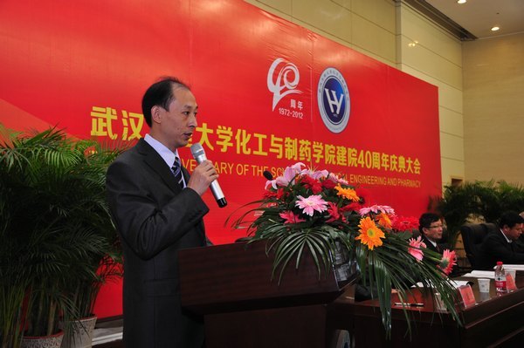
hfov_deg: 46.4
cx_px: 262
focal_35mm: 42
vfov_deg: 31.8
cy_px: 174
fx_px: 611
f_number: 4
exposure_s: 1/60
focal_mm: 28
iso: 320
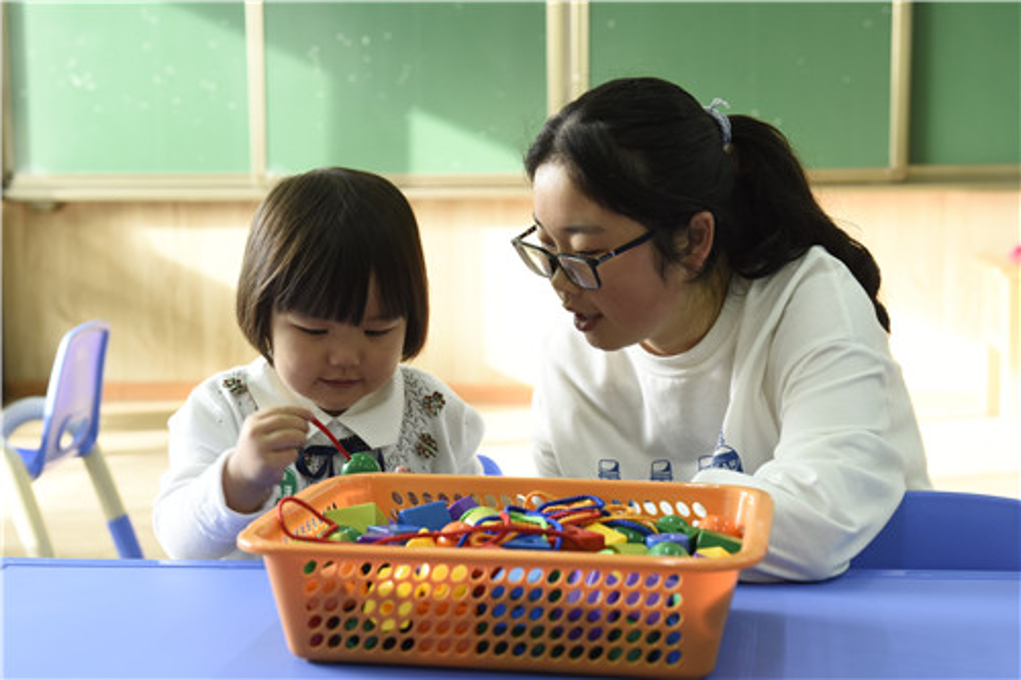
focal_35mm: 58
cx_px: 510
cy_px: 340
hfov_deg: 34.5
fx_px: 1644
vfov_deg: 23.4
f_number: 5.6
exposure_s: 1/60
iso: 800
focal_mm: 58
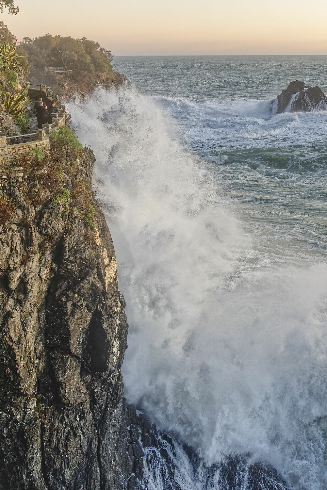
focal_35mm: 48
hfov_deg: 28.1
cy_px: 129
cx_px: 154
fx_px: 653
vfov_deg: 40.1
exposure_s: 1/160
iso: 320
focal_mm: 30
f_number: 5
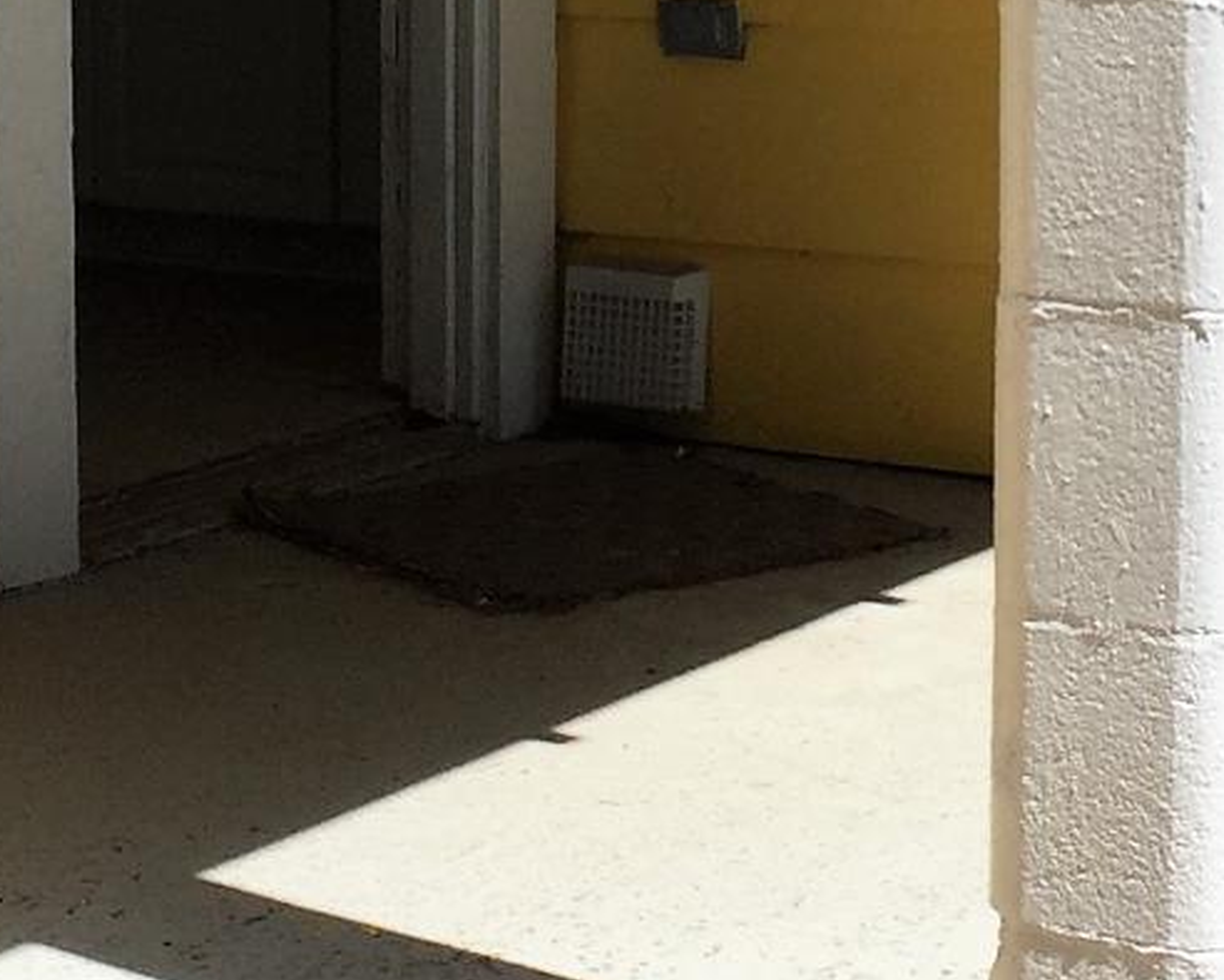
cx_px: 814
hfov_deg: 16.7
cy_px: 67
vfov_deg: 13.3
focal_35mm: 115
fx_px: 4168
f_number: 2.2
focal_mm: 4.15
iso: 32
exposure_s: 1/2198
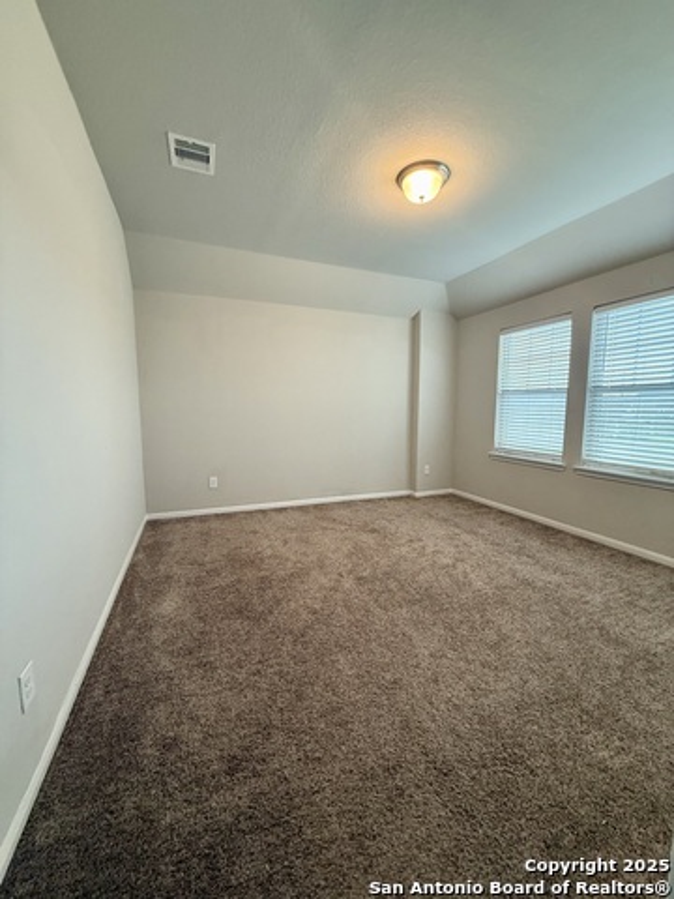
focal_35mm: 14
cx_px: 337
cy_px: 450
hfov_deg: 85.7
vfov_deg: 102.1
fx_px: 363
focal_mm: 2.22
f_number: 2.2
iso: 320
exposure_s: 1/60
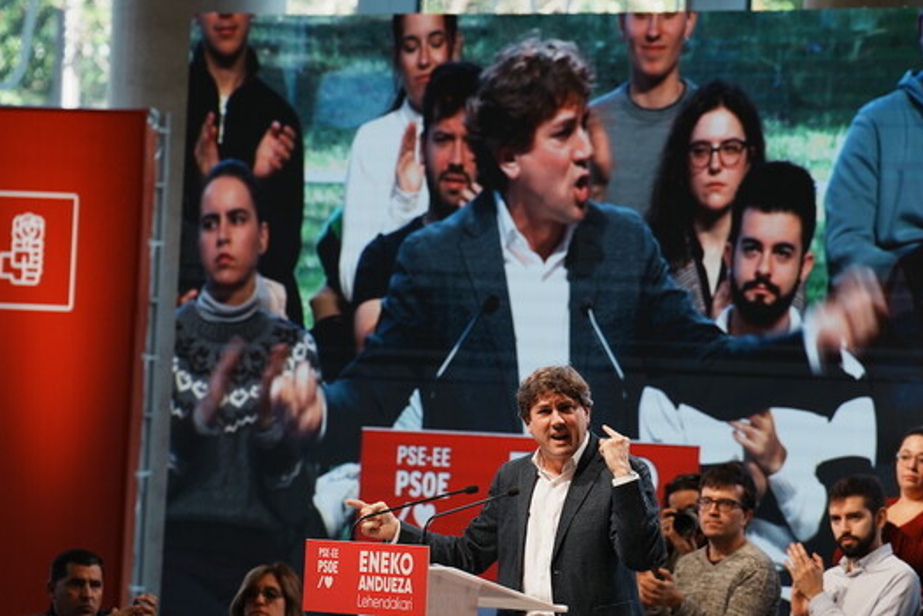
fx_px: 7078
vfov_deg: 5.0
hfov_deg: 7.5
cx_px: 530
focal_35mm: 276
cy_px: 374
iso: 250
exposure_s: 1/250
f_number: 4
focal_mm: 200
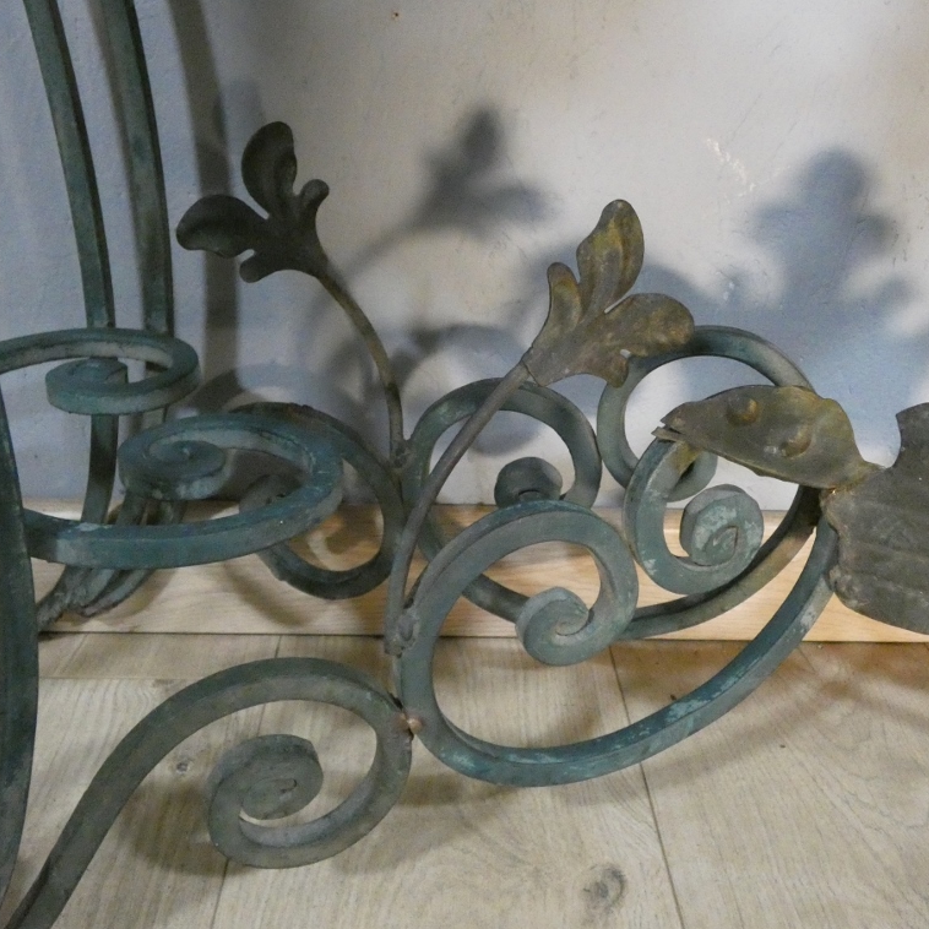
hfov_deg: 44.9
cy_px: 461
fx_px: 1123
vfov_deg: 44.9
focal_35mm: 37
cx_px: 482
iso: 2000
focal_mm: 5.5
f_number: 3.3
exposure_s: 1/125
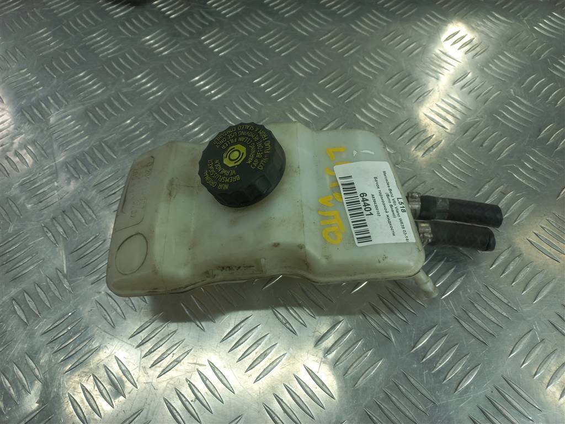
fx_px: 408
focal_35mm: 25
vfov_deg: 54.9
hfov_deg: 69.4
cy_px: 212
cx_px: 282
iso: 25
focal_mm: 4.6
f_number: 1.8
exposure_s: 1/50
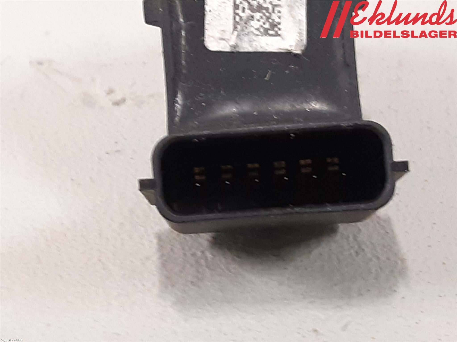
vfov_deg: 53.1
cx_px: 228
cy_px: 171
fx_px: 343
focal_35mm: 26
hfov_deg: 67.3
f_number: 1.7
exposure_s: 1/33
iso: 200
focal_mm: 3.93
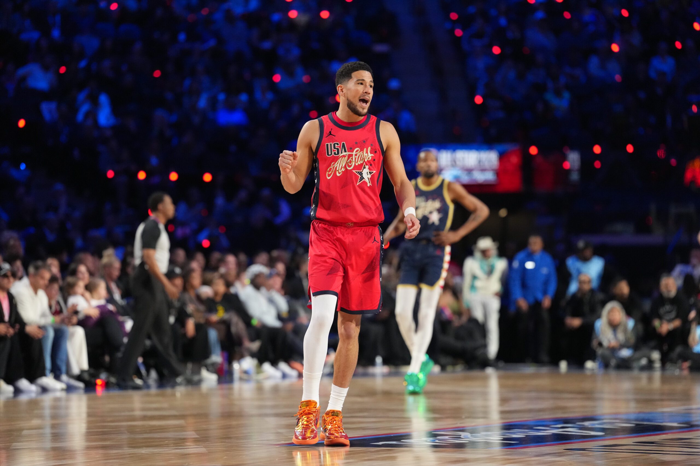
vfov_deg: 9.1
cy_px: 233
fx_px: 2917
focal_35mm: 150
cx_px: 350
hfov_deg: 13.7
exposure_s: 1/2000
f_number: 2.5
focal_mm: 150
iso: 5000
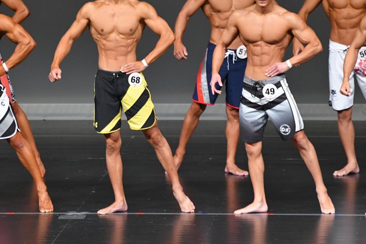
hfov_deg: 5.3
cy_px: 94
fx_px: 3943
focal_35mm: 388
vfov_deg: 3.5
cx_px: 152
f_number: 5.6
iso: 4000
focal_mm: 210
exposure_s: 1/400
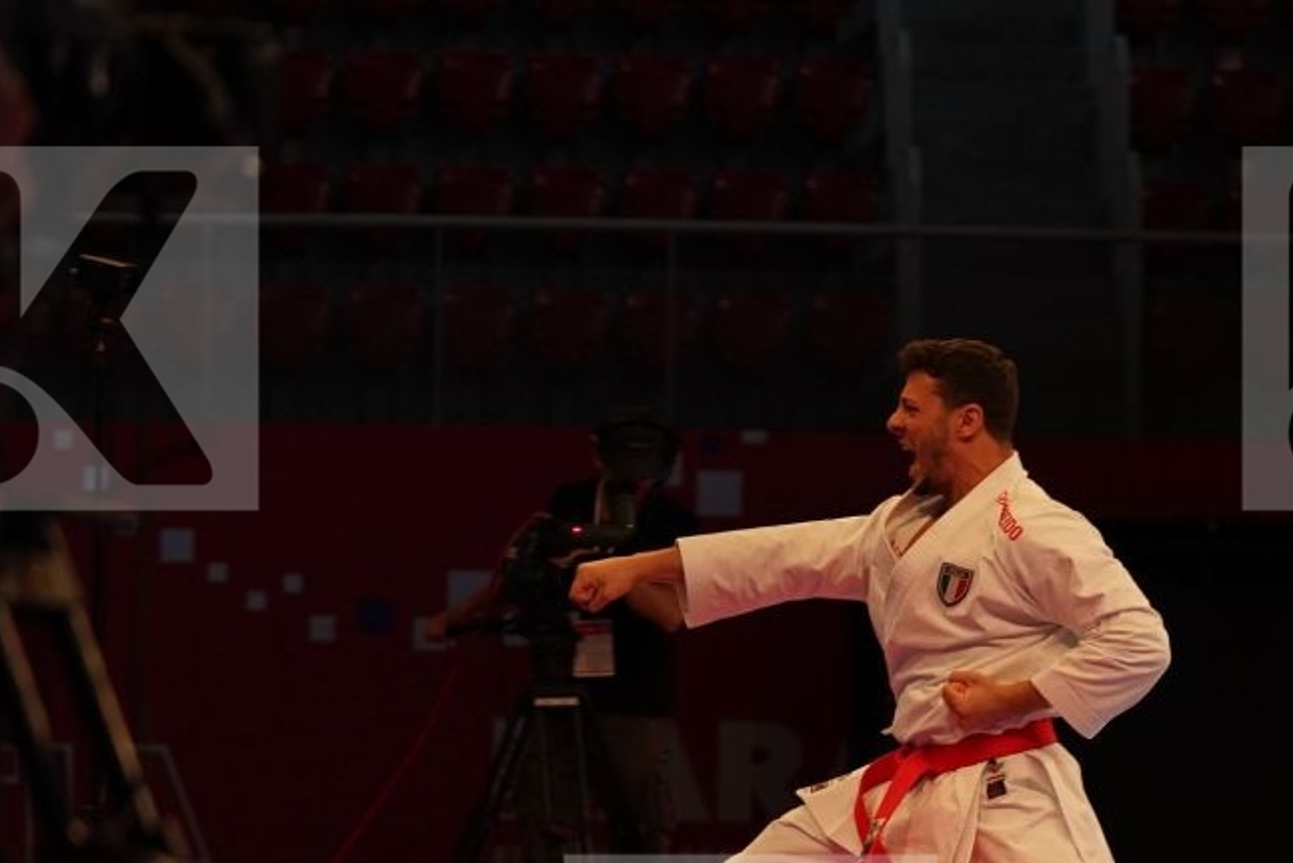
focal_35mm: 195
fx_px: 7005
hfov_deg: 10.4
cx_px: 1429
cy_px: 1037
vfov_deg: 7.0
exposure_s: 1/250
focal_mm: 70
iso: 800
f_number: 2.8
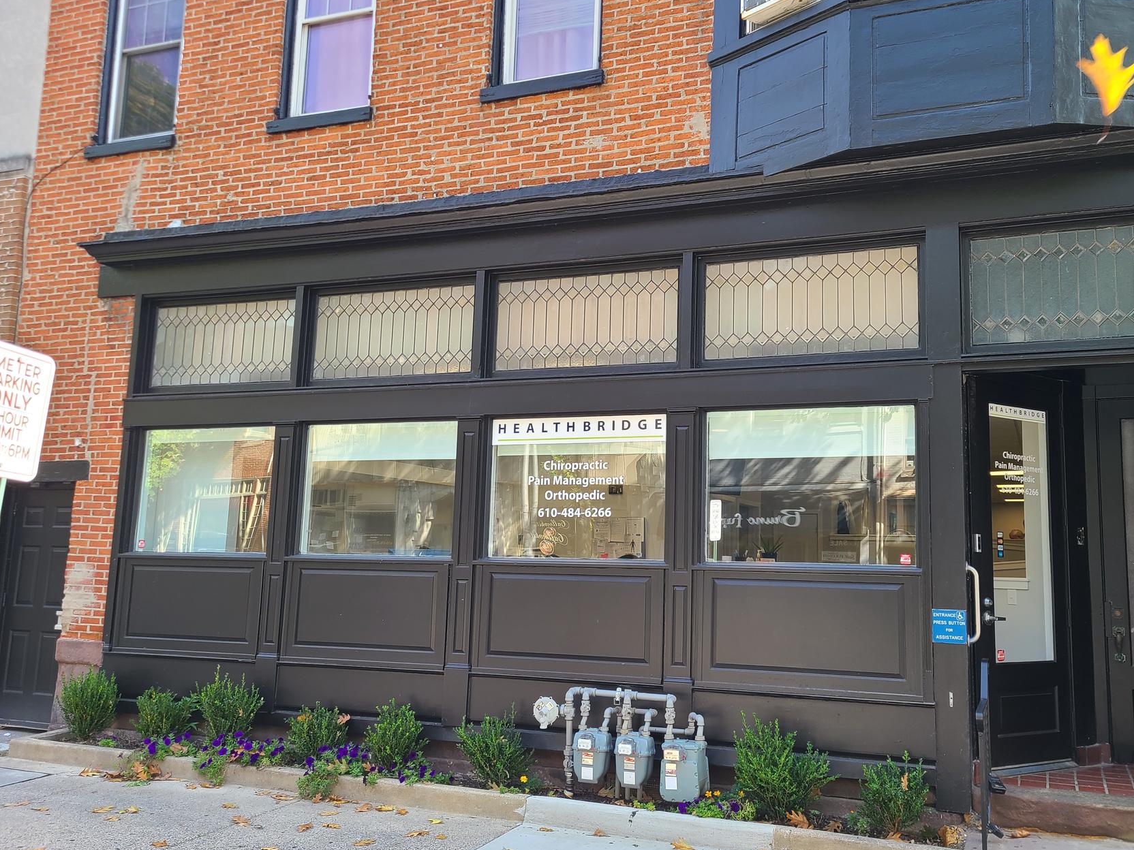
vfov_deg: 44.1
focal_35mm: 32
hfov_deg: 56.5
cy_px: 396
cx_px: 665
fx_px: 1048
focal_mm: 5.4
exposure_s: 1/194
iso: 40
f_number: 1.8
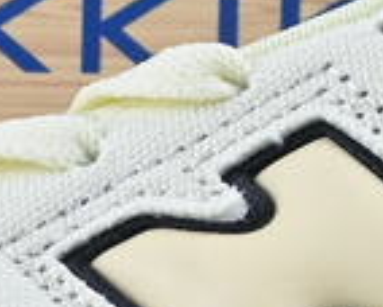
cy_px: 434
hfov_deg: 5.0
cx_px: 111
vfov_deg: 4.0
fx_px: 4392
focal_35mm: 387
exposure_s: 1/15
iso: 100
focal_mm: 32.5
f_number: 10
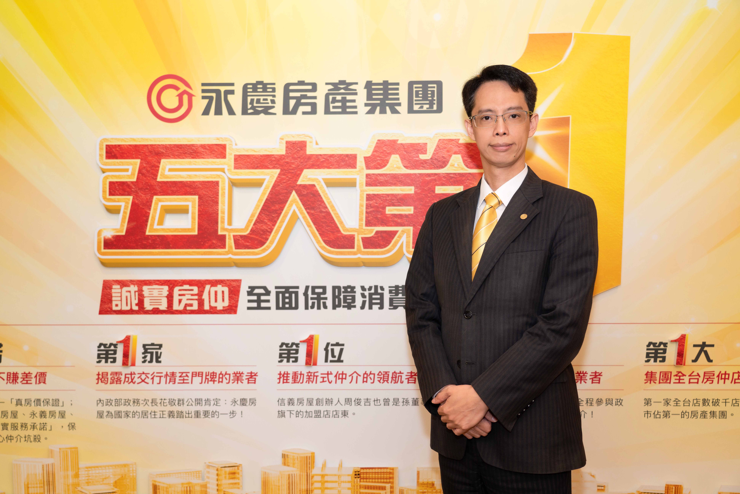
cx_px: 370
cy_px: 247
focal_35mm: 35
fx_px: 719
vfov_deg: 37.9
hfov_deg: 54.4
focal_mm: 35
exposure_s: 1/60
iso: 500
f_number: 4
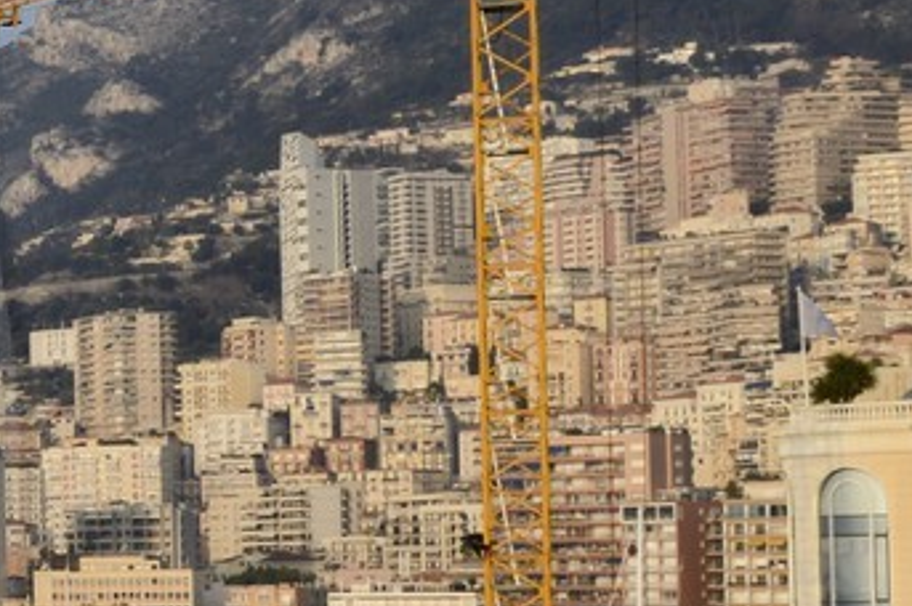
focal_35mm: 112
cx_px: -1077
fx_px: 2835
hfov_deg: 14.3
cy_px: 489
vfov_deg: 12.2
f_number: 10
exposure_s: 1/200
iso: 200
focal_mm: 24
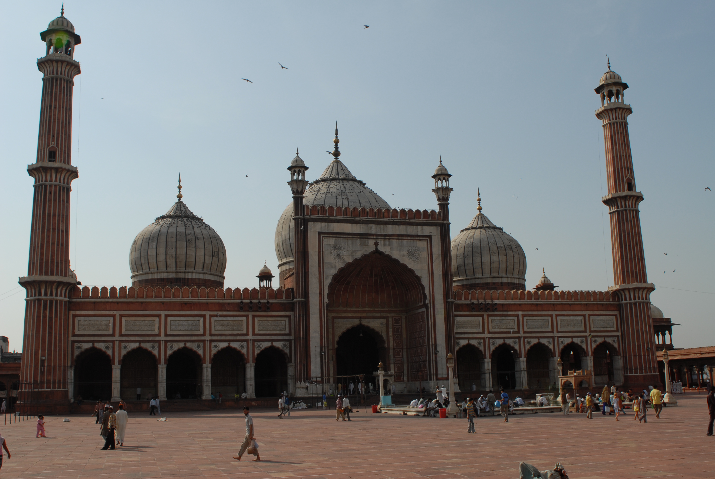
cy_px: 240
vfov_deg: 37.0
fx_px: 716
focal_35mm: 36
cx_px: 358
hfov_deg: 53.1
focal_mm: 24
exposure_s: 1/320
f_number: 9
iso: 100
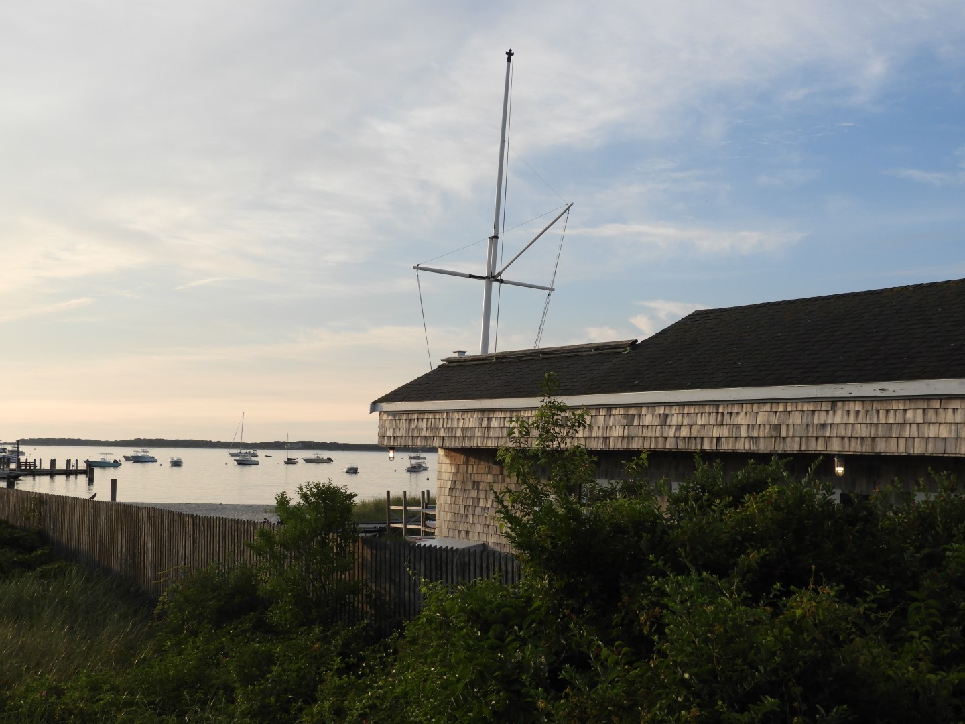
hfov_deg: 38.2
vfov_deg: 29.1
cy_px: 362
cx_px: 482
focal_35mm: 50
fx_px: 1394
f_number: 4
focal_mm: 9
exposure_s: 1/500
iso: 100
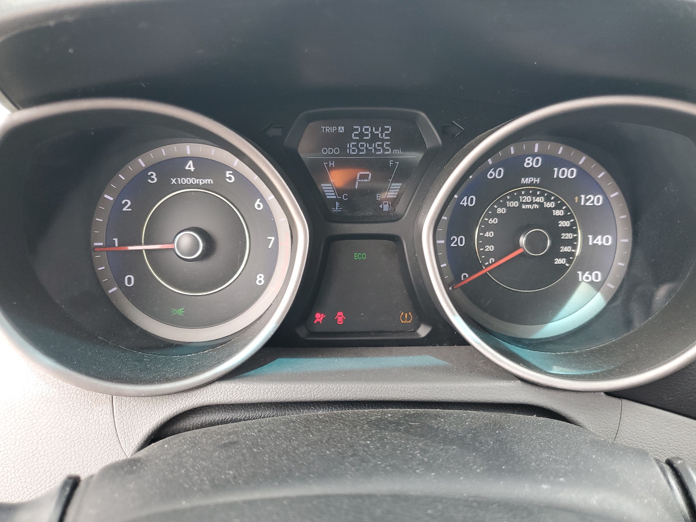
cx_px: 348
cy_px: 261
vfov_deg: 53.1
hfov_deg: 67.3
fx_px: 523
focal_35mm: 26
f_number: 1.5
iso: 77
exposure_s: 1/120
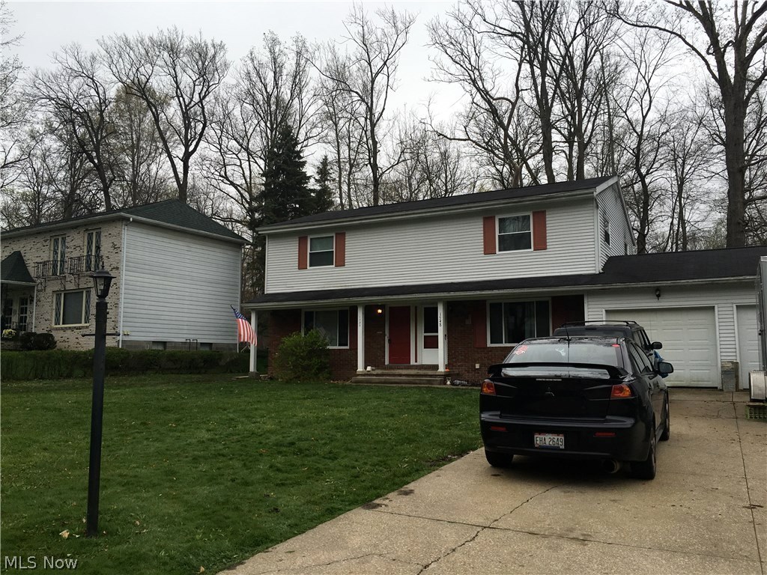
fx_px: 643
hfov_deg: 61.7
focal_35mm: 29
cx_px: 384
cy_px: 288
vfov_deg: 48.2
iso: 25
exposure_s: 1/523
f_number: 2.2
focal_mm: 4.15
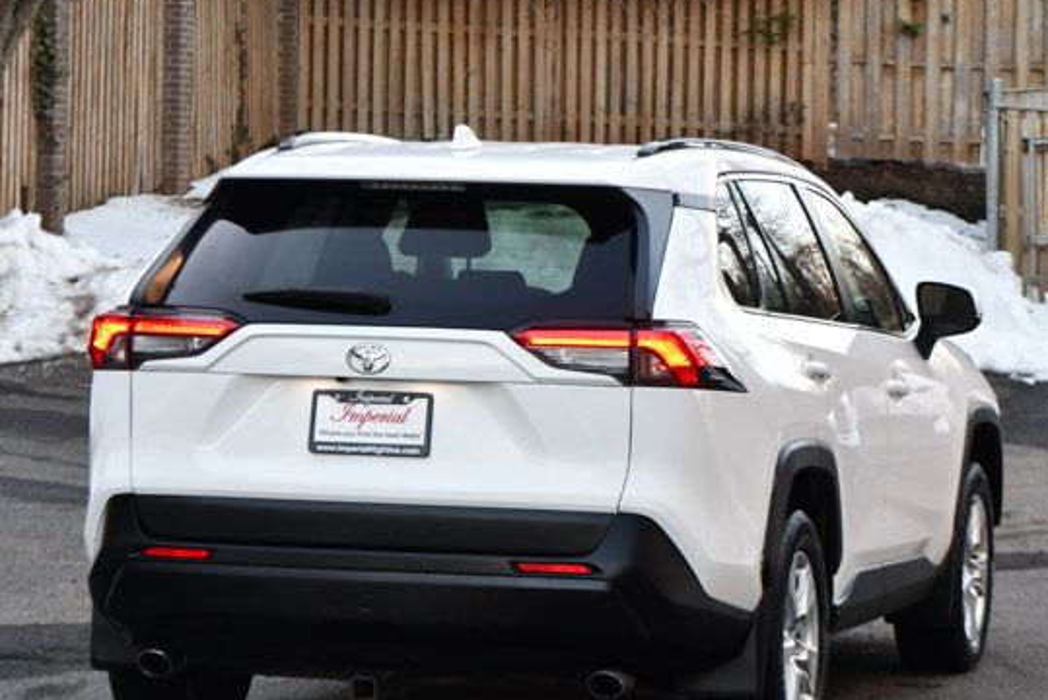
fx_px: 4252
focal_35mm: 146
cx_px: 529
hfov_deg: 14.0
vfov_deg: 9.4
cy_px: 402
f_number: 4.8
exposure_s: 1/125
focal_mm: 82
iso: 900
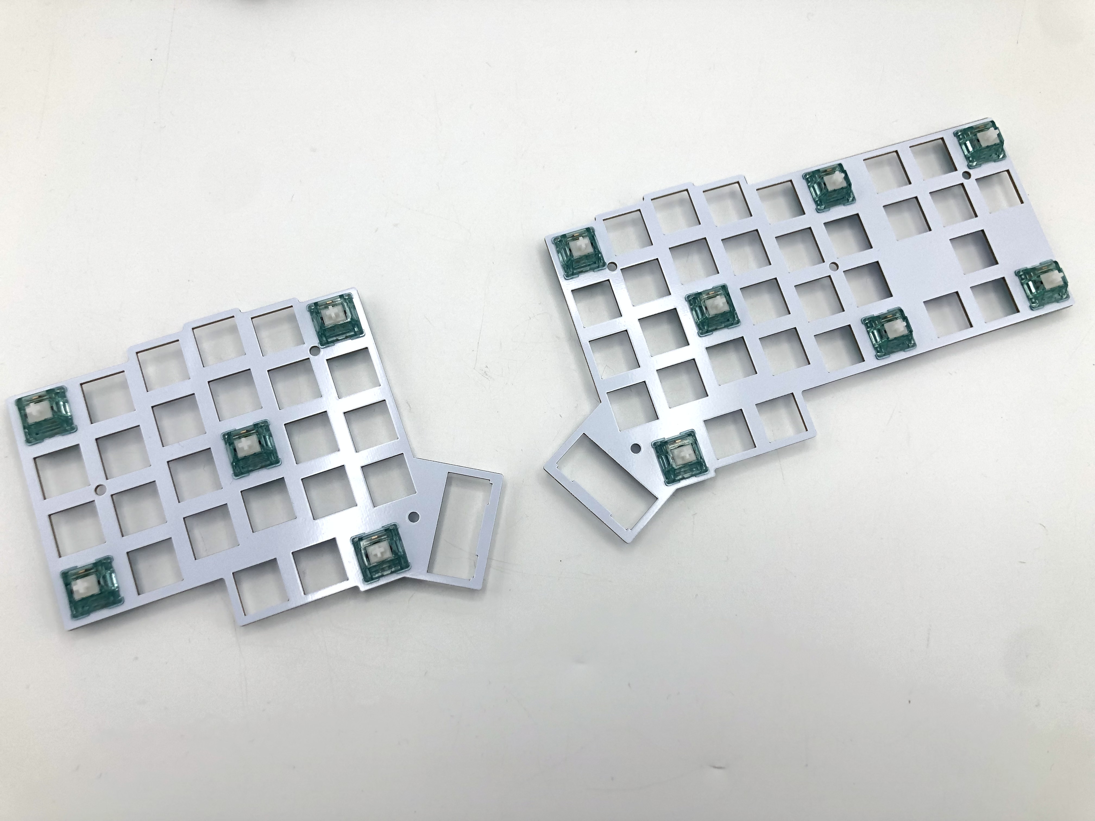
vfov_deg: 49.7
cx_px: 548
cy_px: 410
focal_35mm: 28
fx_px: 886
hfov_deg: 63.4
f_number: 1.8
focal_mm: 4
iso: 20
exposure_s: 1/607
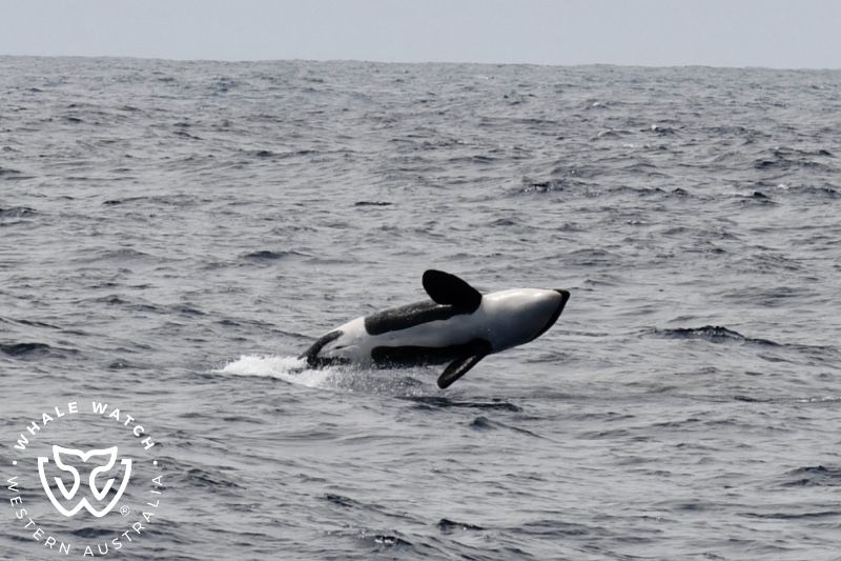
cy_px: 280
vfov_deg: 8.3
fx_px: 3854
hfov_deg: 12.5
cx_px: 420
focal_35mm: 165
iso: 280
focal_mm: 110
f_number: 8
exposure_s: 1/2000
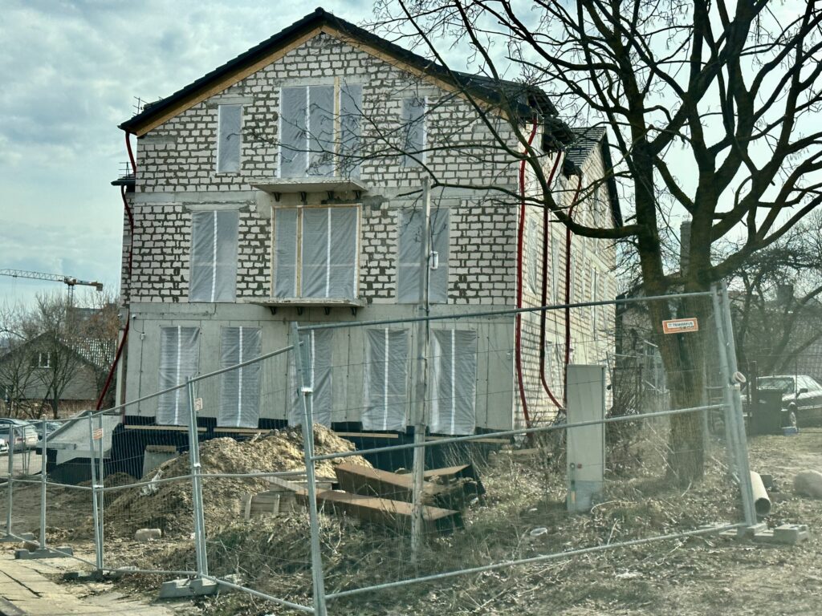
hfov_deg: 39.7
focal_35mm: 48
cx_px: 411
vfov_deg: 30.3
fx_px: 1140
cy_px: 308
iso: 64
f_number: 1.78
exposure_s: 1/2890
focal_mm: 6.86
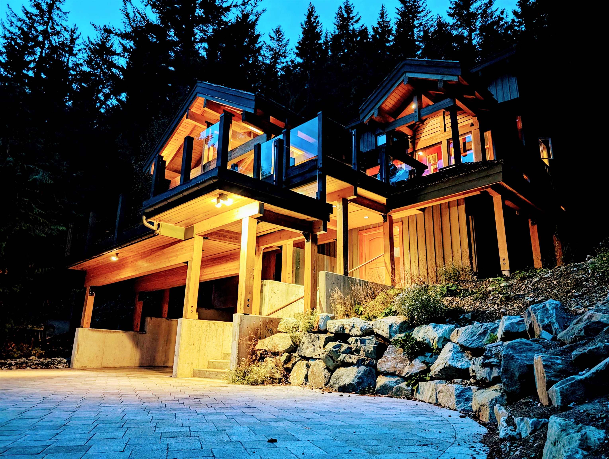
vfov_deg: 56.9
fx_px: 423
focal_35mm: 24
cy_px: 230
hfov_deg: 71.5
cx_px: 304
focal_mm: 6.9
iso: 544
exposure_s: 1/30
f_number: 1.68
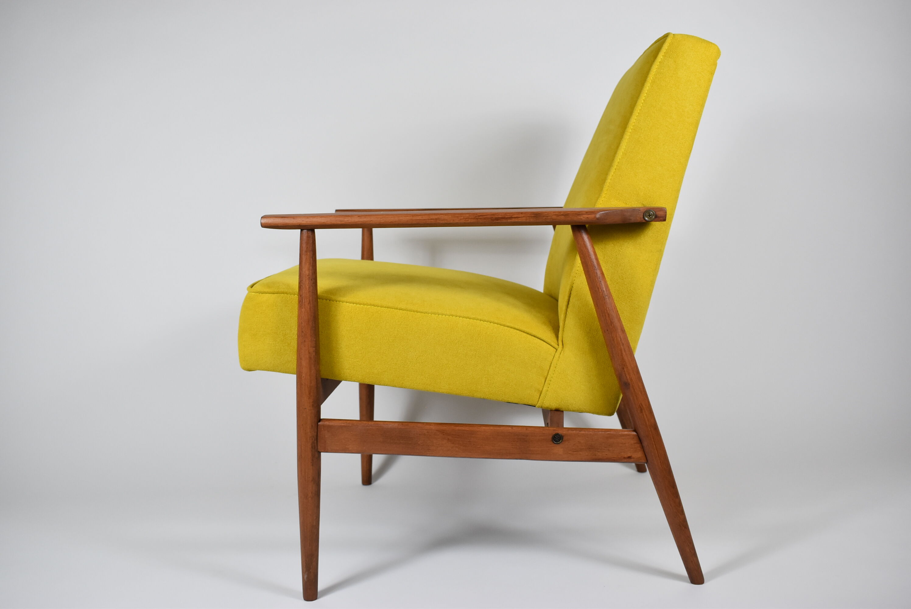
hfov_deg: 55.1
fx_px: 874
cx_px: 456
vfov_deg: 38.4
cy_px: 304
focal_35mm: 34
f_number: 5.6
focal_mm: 23
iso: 800
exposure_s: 1/125
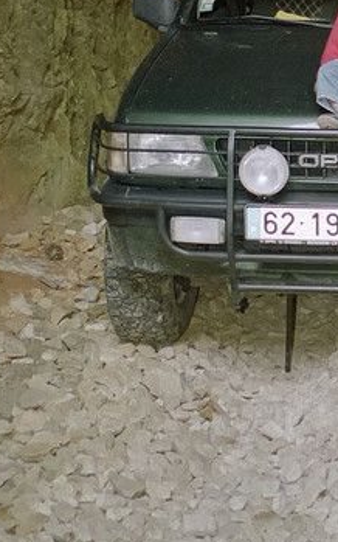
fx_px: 1755
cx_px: 396
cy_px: 104
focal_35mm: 119
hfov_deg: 10.8
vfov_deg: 17.4
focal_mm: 14.4
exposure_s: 1/1000
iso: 125
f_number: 6.3
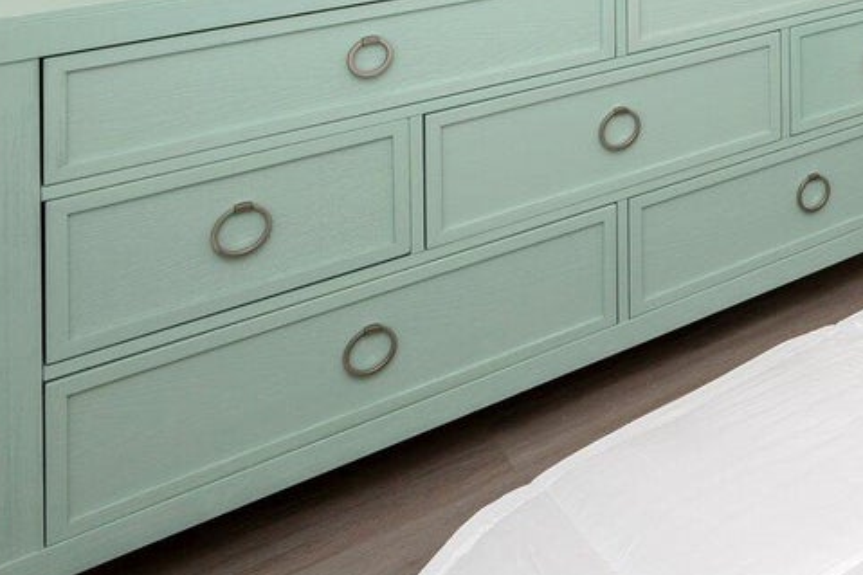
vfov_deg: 23.9
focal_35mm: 45
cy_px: -278
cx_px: 1054
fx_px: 1078
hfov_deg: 34.3
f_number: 9
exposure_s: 1/50
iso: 160
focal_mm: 14
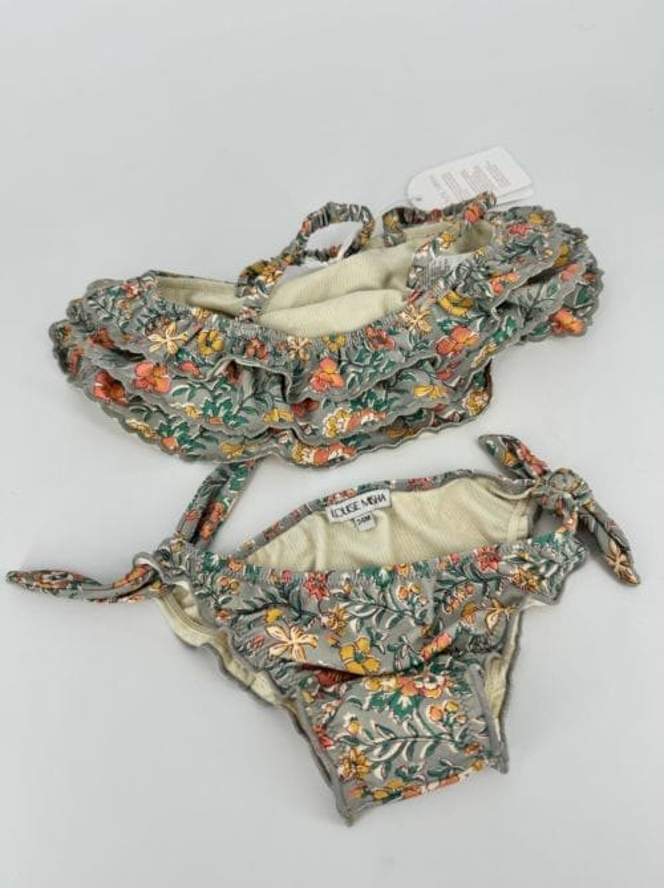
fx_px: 615
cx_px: 332
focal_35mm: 24
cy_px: 444
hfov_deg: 56.7
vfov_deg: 71.7
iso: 80
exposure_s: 1/1721
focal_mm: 6.76
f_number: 1.78
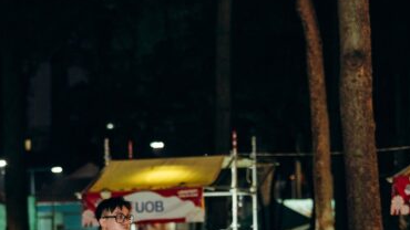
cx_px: 212
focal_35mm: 145
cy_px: 363
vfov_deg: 8.2
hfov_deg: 14.8
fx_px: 1576
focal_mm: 50
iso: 2000
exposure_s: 1/125
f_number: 2
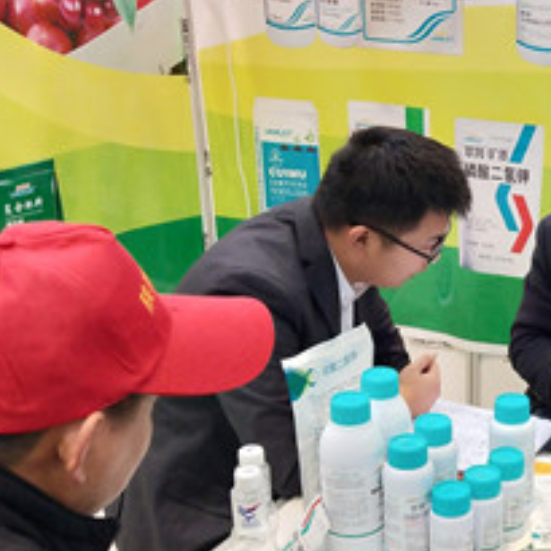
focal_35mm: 62
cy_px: 366
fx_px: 1117
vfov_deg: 27.6
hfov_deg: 26.3
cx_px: 543
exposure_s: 1/100
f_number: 1.8
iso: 245
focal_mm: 3.95
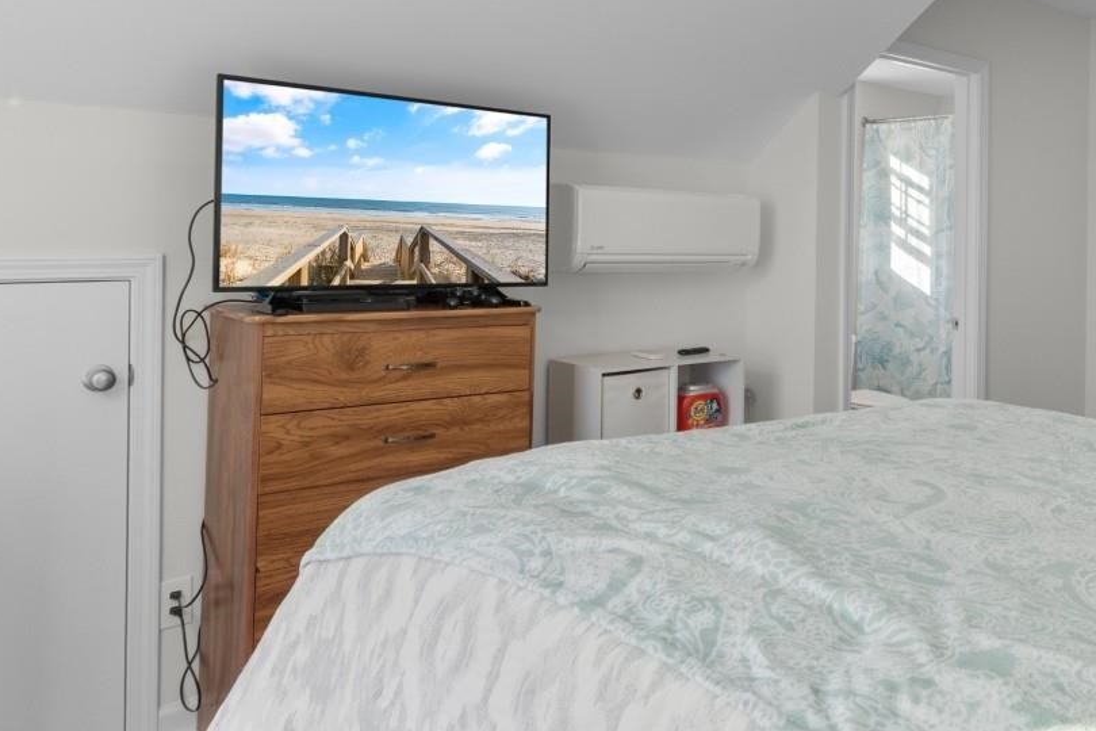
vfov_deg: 42.9
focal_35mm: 30
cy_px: 229
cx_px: 785
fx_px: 913
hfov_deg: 59.5
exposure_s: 1/5
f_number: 4.5
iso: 100
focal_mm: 10
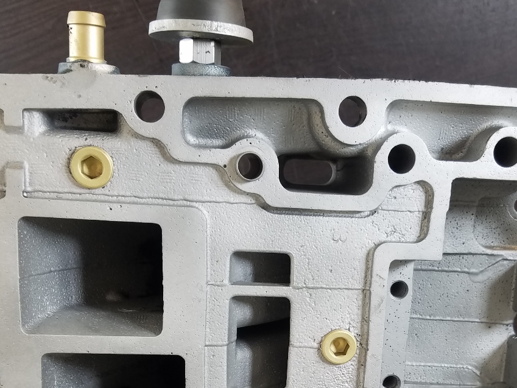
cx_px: 328
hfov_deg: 38.6
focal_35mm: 49
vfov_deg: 28.9
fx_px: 732
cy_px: 324
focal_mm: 4.2
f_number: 1.7
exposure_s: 1/120
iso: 80
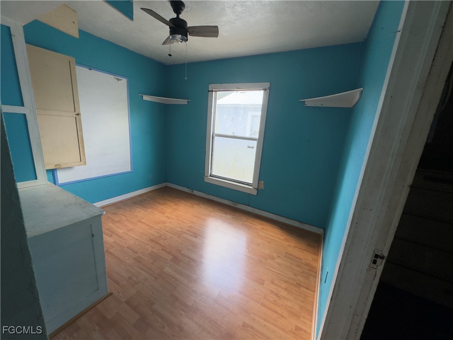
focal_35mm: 14
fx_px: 183
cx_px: 226
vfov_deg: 85.7
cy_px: 170
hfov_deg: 102.1
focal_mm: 2.22
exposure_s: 1/120
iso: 80
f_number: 2.2
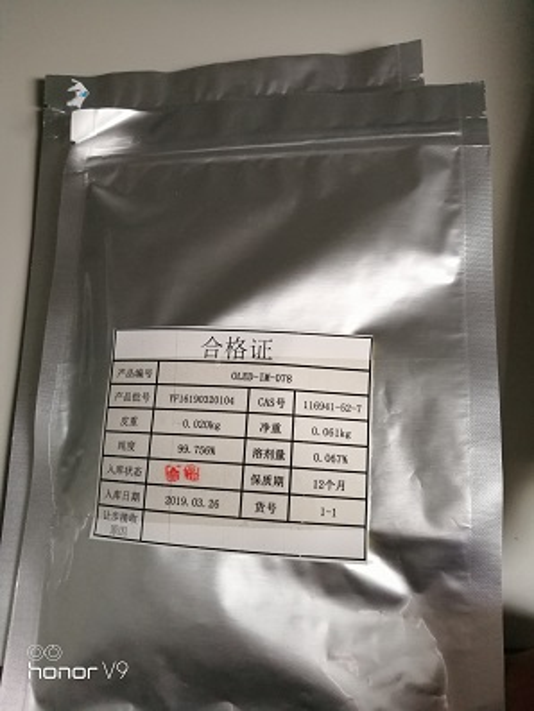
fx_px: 555
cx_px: 267
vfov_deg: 65.3
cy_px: 356
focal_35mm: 27
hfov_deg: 51.4
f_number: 2.2
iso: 400
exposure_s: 1/25
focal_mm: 3.84
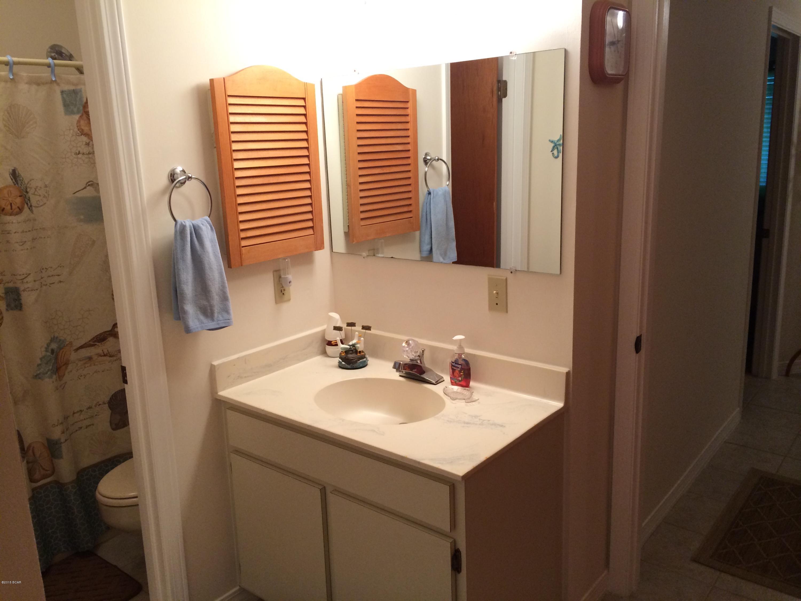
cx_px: 400
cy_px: 300
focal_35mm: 30
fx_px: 694
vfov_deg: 46.8
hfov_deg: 60.0
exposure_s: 1/30
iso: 64
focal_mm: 4.12
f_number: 2.2
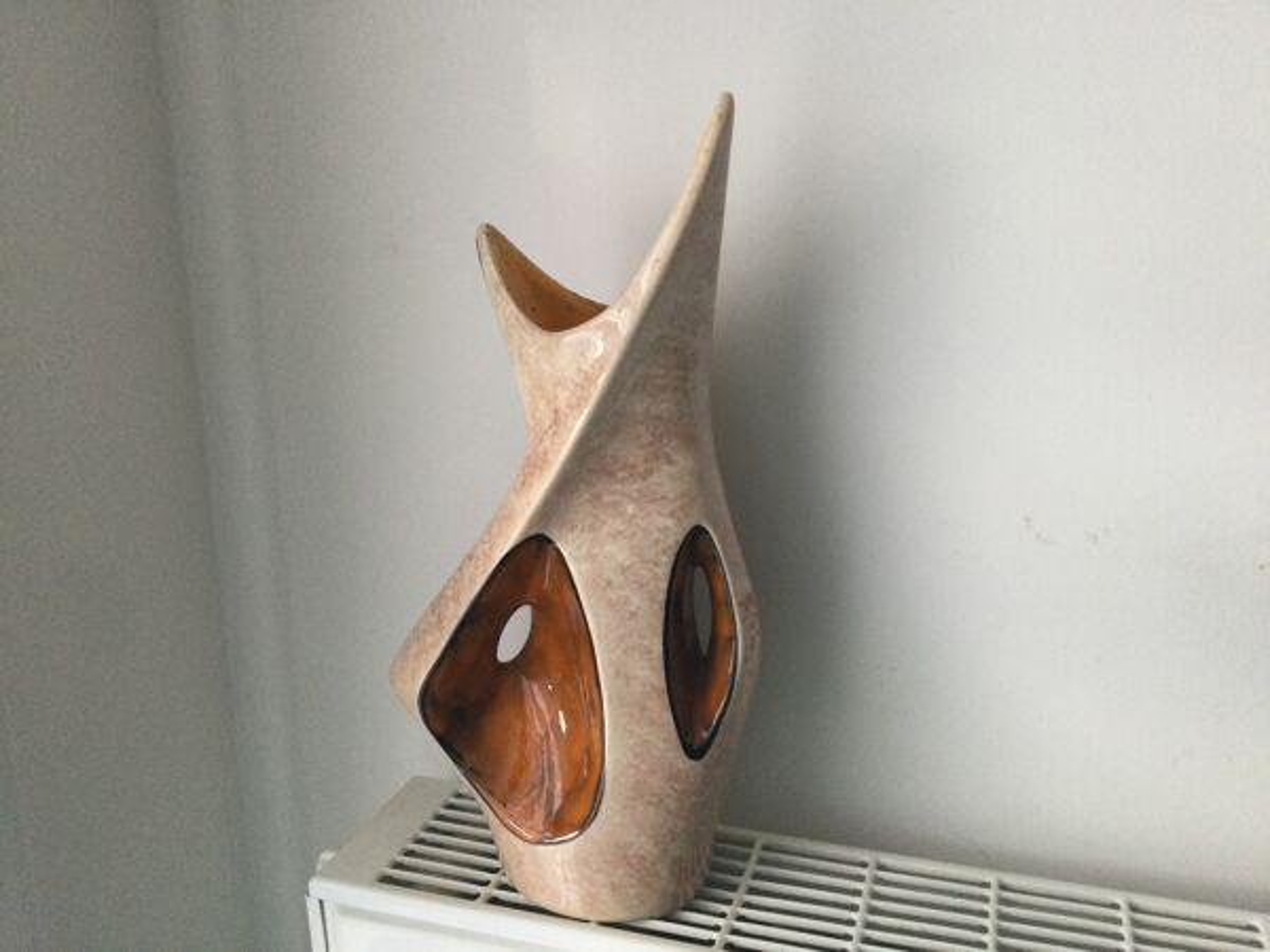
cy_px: 476
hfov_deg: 58.4
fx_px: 1137
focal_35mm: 31
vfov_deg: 45.4
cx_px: 635
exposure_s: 1/33
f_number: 2.4
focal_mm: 3.3
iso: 160
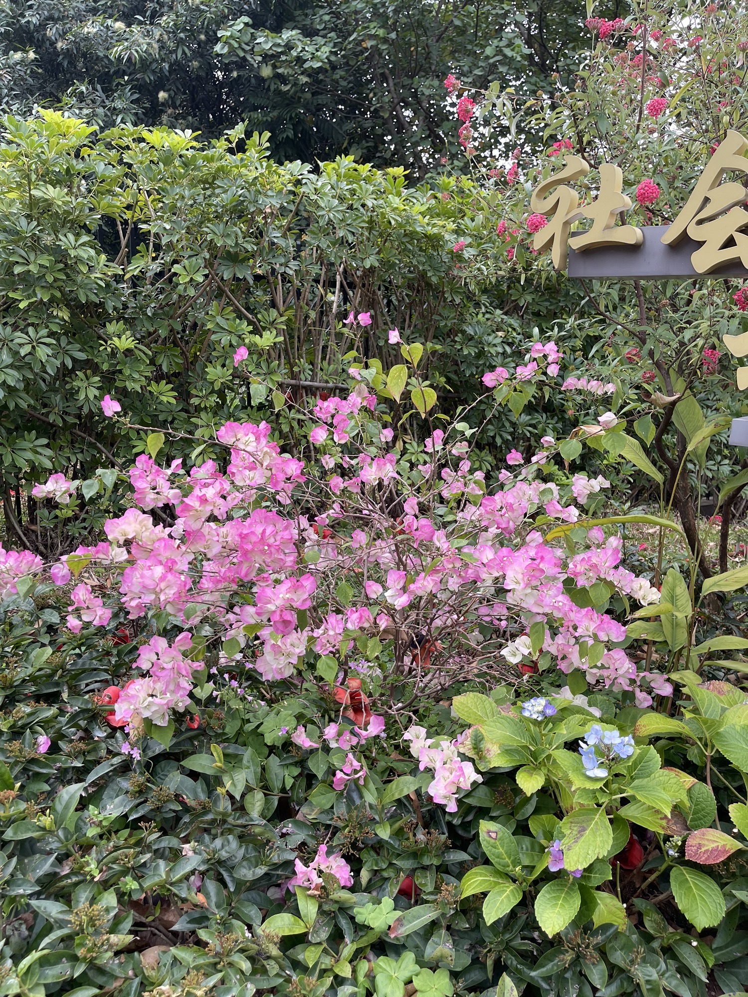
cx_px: 374
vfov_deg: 69.4
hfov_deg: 54.9
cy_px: 498
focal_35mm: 25
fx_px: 720
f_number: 1.6
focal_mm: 5.1
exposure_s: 1/252
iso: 32
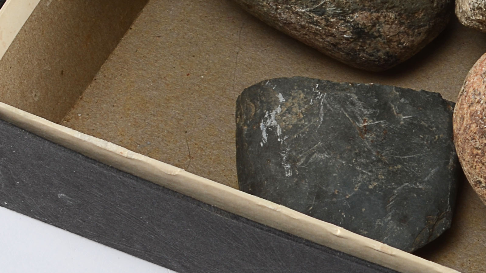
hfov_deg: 12.0
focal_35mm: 174
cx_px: 615
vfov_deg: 7.0
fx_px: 2242
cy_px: 82
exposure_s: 1/80
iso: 100
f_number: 13
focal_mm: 36
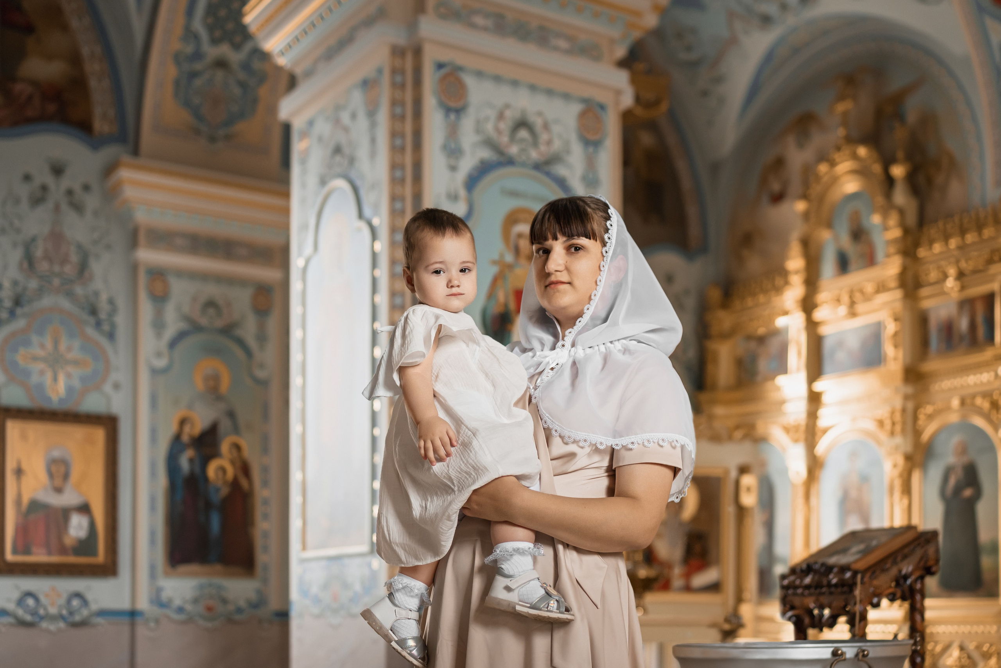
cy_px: 334
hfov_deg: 43.6
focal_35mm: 45
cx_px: 500
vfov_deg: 29.9
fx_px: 1251
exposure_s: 1/200
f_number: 2.2
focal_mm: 45
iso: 800
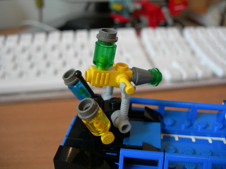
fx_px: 248
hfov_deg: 49.0
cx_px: 113
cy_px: 84
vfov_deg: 37.7
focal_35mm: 38
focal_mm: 7.8
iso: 50
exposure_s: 1/12.6
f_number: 2.8
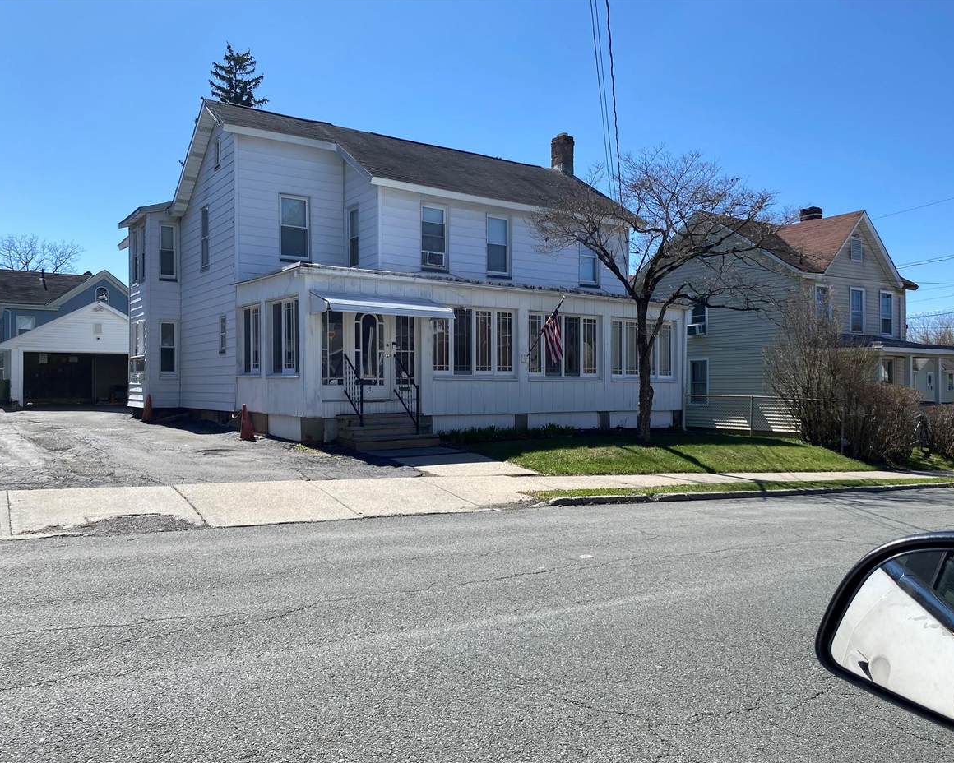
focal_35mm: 28
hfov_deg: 62.2
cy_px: 391
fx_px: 791
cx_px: 505
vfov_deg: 51.5
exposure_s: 1/2817
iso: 32
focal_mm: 4.25
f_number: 1.8
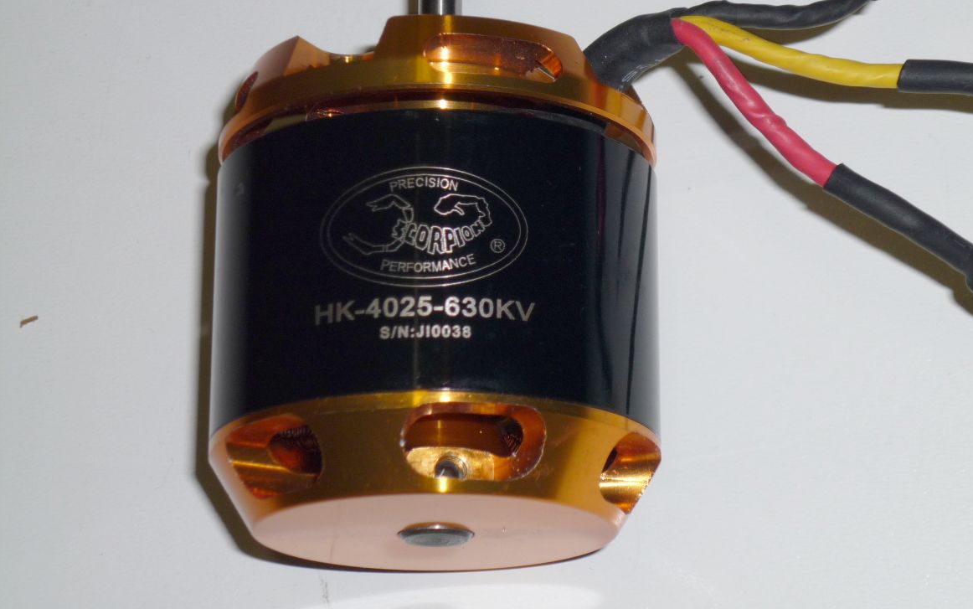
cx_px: 626
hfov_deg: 17.5
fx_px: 3156
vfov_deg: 11.0
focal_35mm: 119
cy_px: 229
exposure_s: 1/50
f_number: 5.2
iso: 100
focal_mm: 18.6
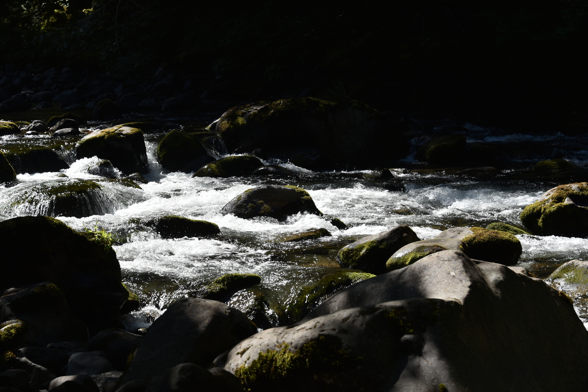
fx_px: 1617
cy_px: 196
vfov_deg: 13.8
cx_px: 295
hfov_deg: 20.6
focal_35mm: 99
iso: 100
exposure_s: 1/250
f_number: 8
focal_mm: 98
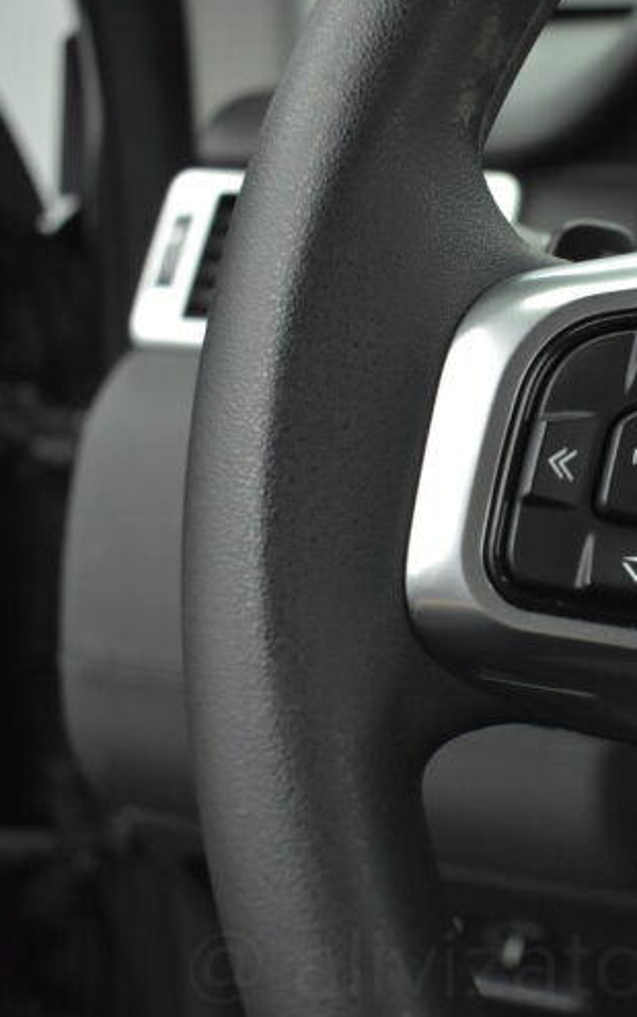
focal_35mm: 50
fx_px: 1381
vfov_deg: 40.4
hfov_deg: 25.0
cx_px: 604
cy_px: 517
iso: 1600
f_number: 3.8
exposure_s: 1/80
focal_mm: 21
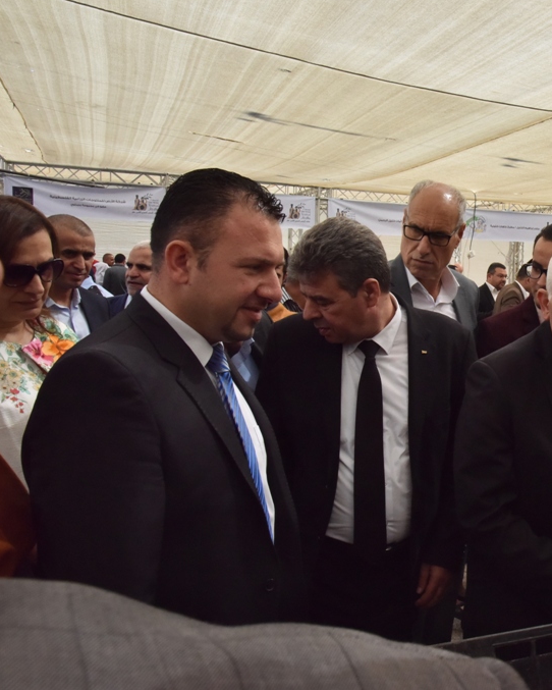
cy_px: 347
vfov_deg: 42.0
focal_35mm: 44
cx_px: 519
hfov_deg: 32.1
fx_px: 898
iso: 3200
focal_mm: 31
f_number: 18
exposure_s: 1/1000
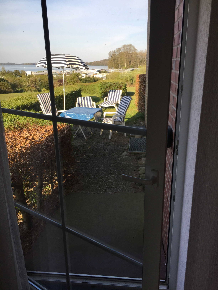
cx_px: 109
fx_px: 244
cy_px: 145
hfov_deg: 48.2
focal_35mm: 29
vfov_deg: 61.7
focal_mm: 4.15
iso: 32
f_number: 2.2
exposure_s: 1/557
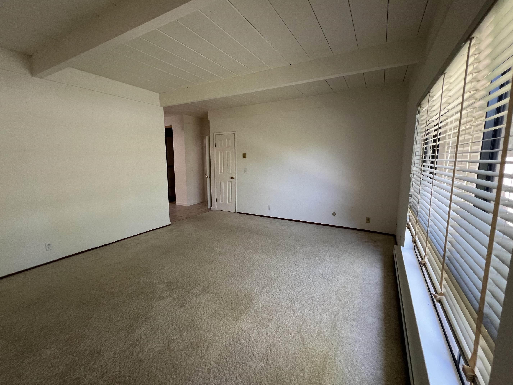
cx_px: 250
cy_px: 186
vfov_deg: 85.6
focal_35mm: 14
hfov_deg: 102.1
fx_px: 207
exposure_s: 1/99
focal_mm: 1.57
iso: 125
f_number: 1.8
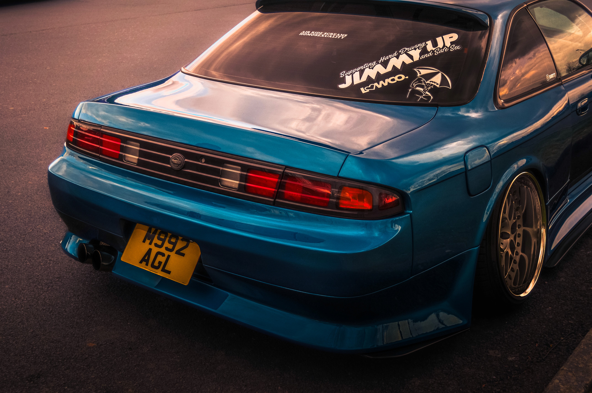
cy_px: 196
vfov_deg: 28.0
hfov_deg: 41.2
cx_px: 296
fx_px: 788
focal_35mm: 48
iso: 100
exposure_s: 1/500
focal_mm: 32
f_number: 5.6
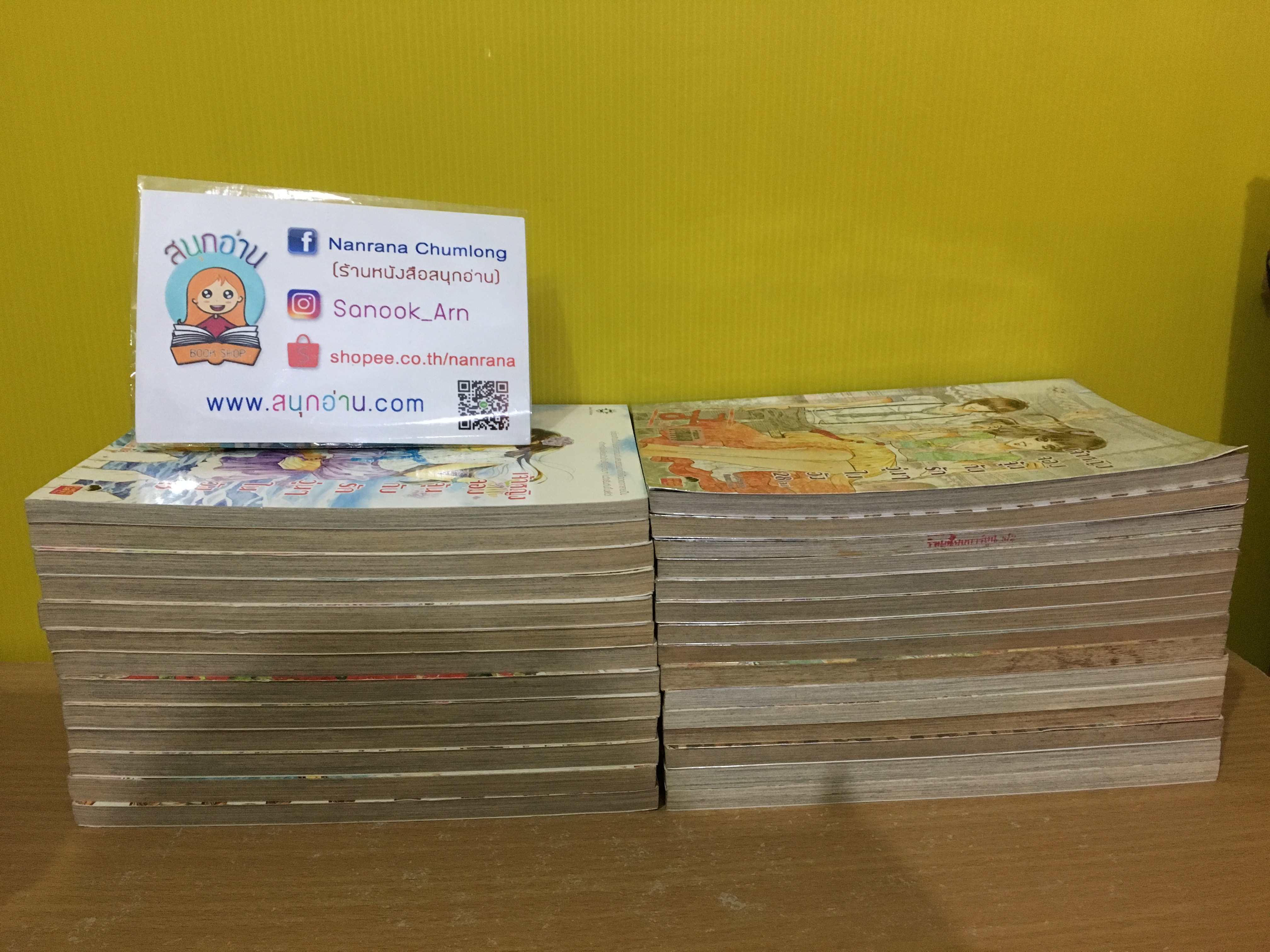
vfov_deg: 48.2
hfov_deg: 61.7
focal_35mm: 29
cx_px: 635
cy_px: 476
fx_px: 1064
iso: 200
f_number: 2.2
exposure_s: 1/20
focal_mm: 4.15
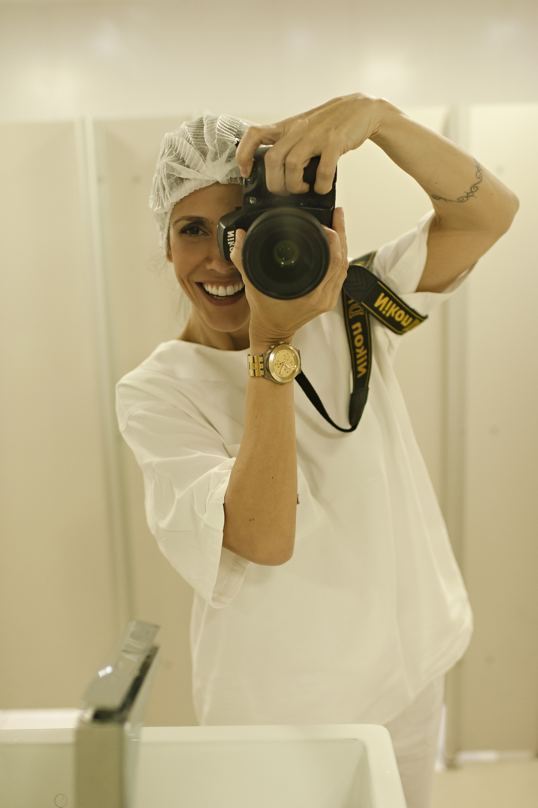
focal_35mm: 35
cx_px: 269
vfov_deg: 54.5
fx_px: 785
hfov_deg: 37.8
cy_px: 404
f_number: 2.2
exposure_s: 1/320
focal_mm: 35
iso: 1250
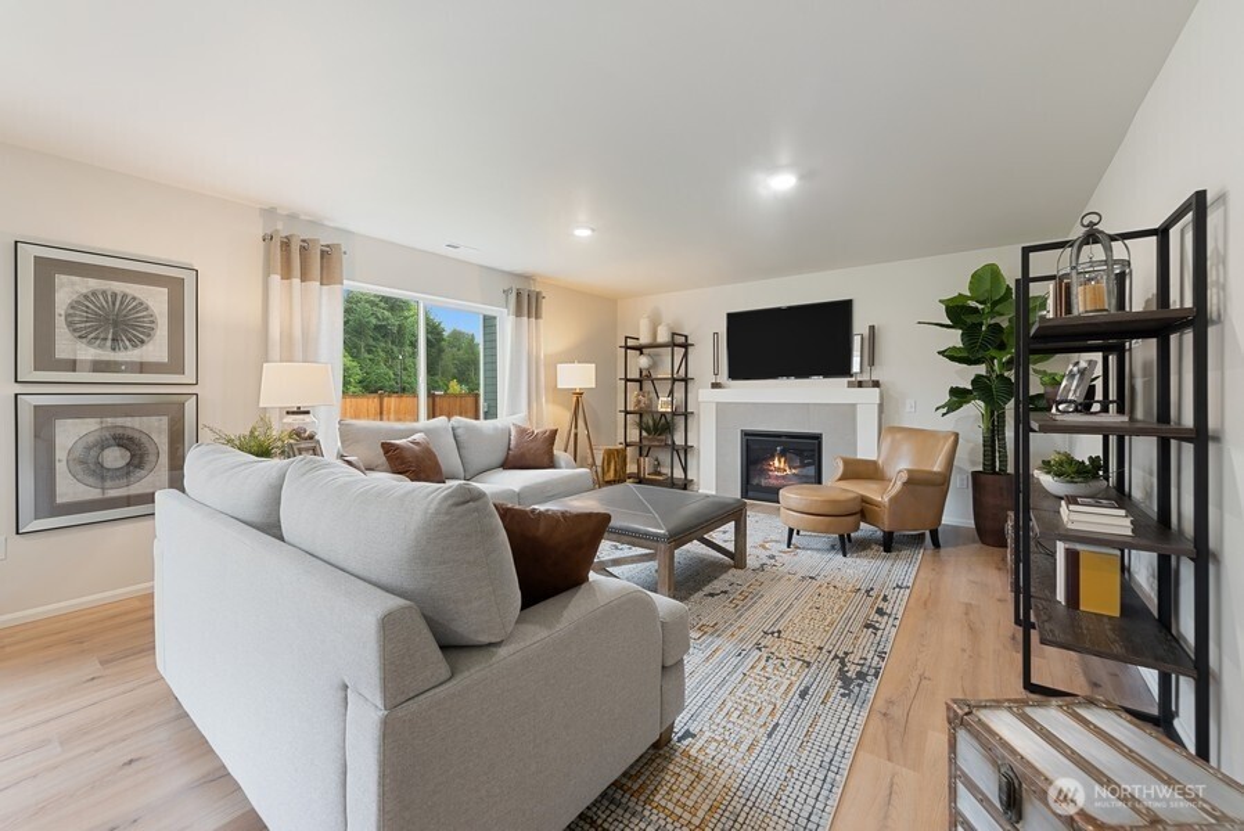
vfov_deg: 81.3
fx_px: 484
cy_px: 416
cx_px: 622
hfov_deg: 104.2
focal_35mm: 14
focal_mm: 14
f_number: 8
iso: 200
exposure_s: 1
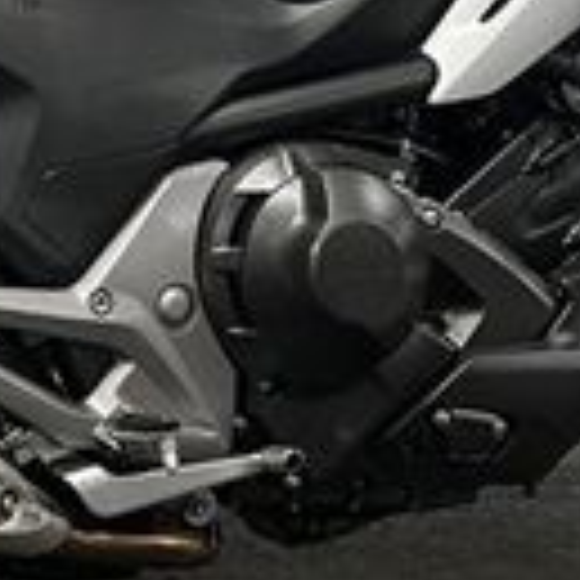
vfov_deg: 15.0
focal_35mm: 114
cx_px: -67
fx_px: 2161
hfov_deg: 14.9
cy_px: -22
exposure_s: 1/50
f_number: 1.6
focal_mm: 5.1
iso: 80
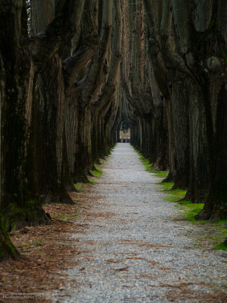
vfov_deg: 14.1
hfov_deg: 10.6
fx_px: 1225
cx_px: 114
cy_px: 152
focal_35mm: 140
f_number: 5
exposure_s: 1/13
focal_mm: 70
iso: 200
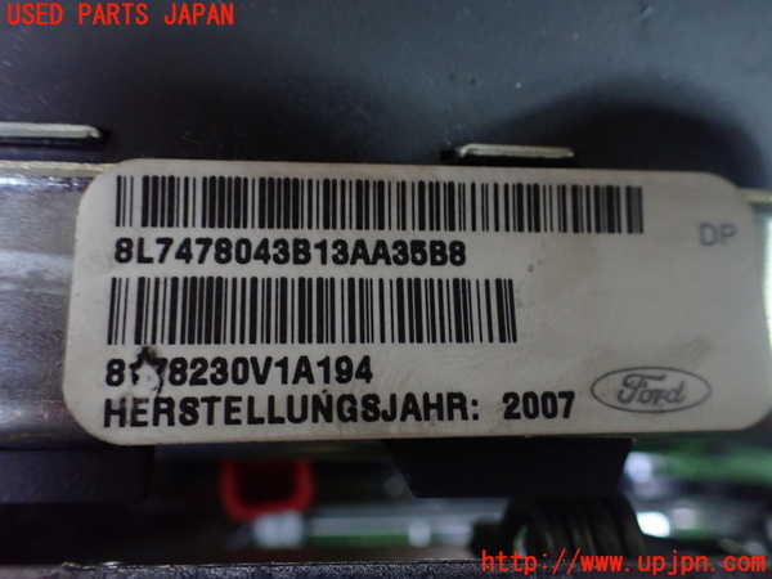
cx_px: 386
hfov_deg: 60.0
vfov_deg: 46.8
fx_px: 669
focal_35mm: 30
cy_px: 290
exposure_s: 1/30
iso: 1000
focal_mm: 5.4
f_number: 2.3
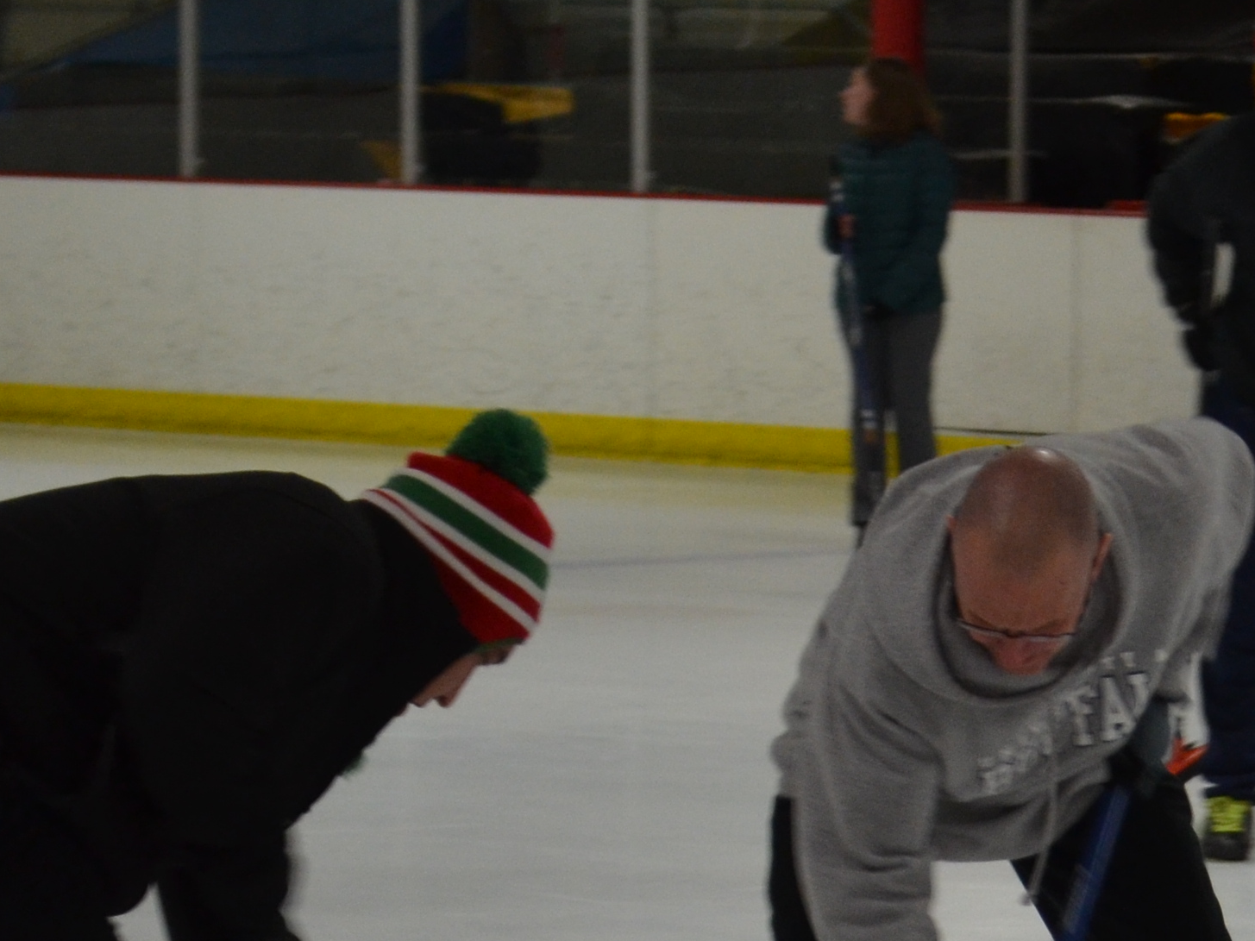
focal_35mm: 234
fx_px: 8483
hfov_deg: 8.4
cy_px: 1186
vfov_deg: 6.3
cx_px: 1331
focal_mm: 48
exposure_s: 1/60
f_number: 5.3
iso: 800
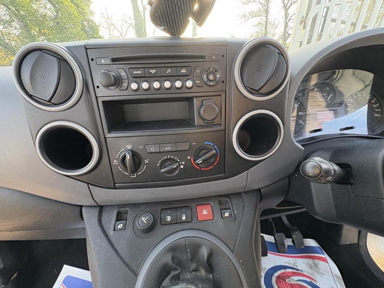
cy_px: 144
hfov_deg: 102.1
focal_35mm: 14
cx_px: 192
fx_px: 155
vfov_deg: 85.7
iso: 200
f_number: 2.2
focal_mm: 2.22
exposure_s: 1/93
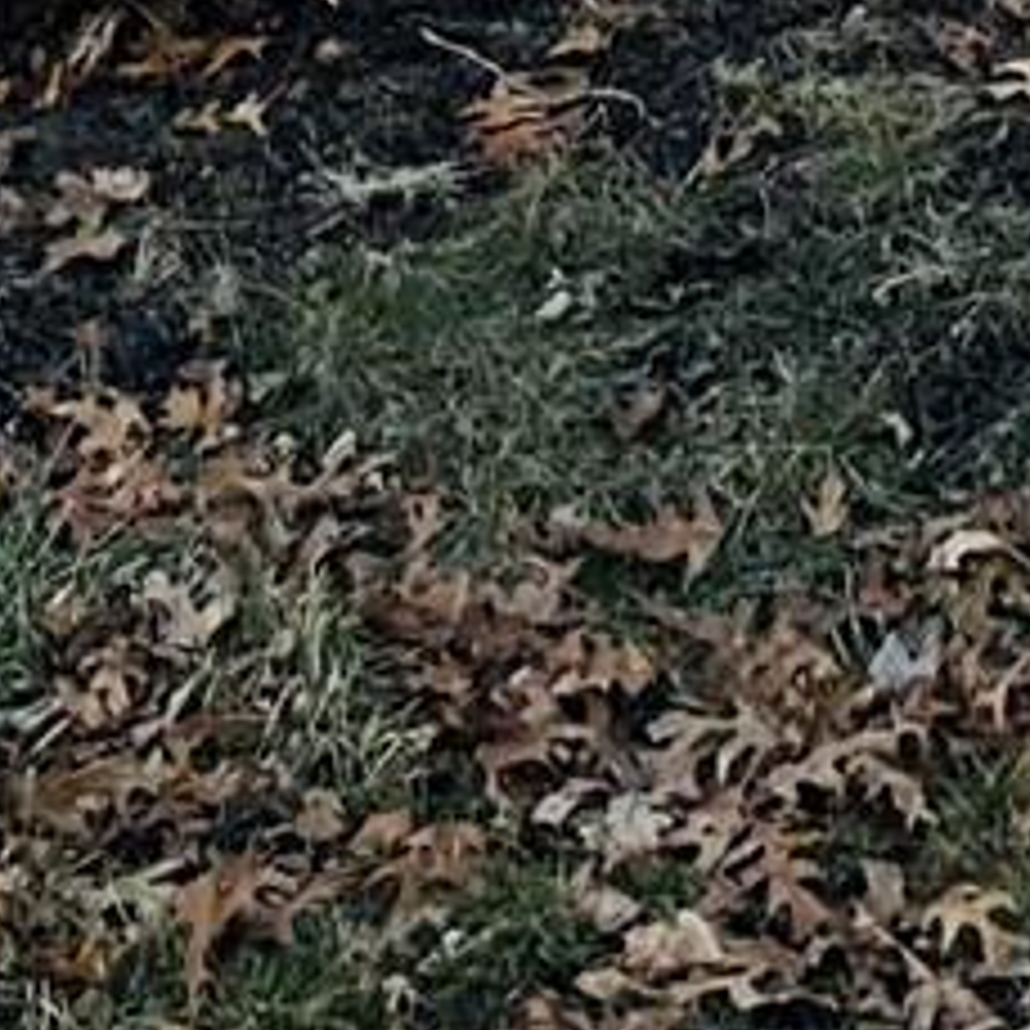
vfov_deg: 7.6
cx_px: 1804
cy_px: -2388
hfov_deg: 8.9
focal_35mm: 190
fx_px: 6396
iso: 80
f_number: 1.78
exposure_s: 1/626
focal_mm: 6.86
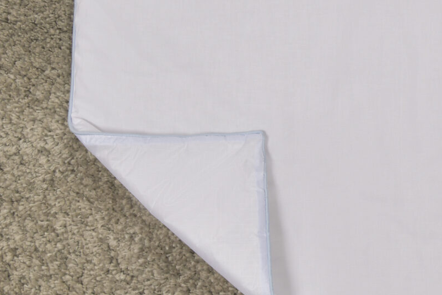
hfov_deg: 20.2
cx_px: 469
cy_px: 98
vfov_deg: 14.1
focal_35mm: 97
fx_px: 1191
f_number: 6.3
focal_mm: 38
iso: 320
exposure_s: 1/200
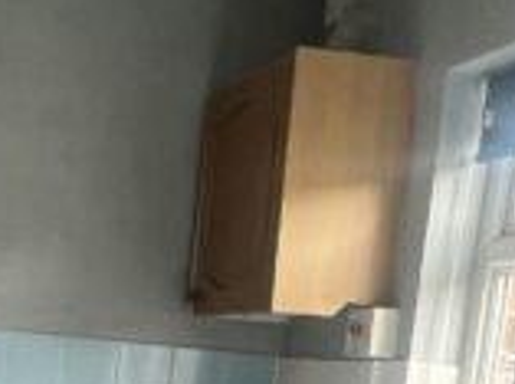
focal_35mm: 85
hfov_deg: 22.5
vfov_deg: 15.2
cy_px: 666
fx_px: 1262
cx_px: 59
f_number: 1.8
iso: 200
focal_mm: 1.57
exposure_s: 1/99
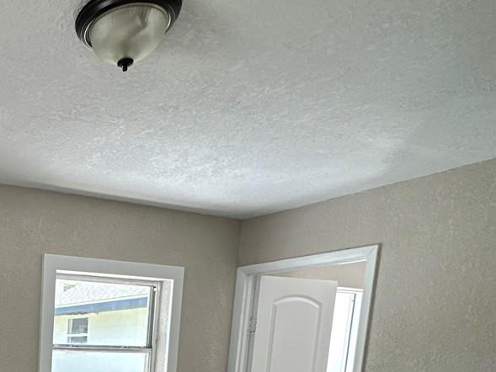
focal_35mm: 38
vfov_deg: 31.9
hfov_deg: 38.6
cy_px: 438
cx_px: -73
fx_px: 545
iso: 100
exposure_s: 1/120
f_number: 2.2
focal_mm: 2.22
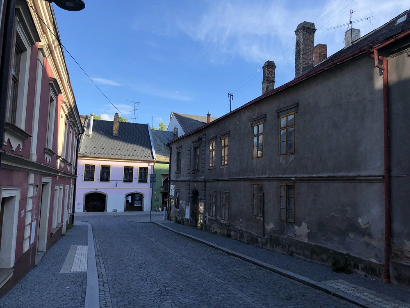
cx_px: 205
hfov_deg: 63.4
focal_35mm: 28
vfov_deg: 49.7
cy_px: 154
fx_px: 332
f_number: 1.8
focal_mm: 3.99
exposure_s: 1/1453
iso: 20
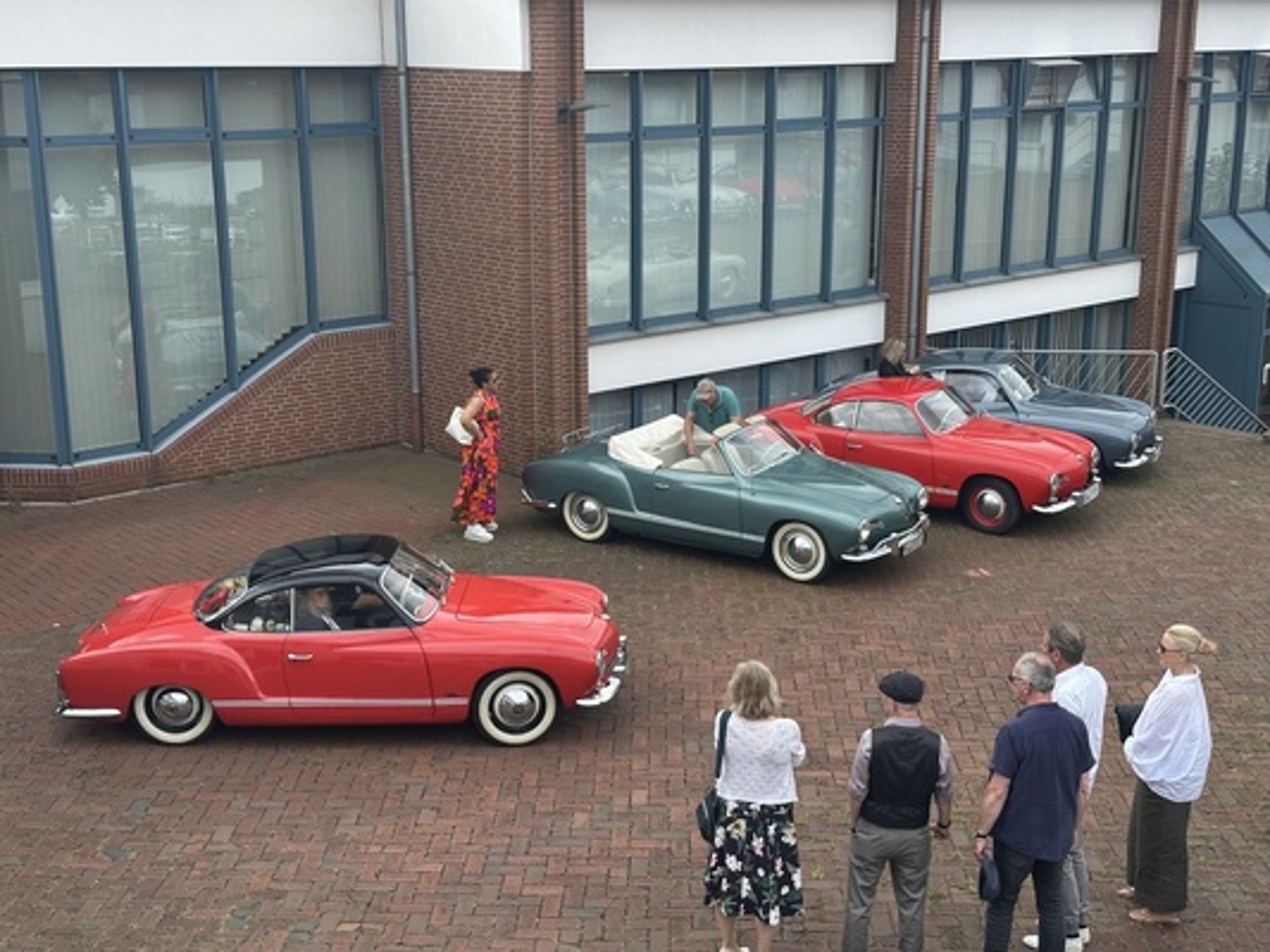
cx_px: 635
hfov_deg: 39.6
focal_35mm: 48
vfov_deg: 30.3
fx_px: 1761
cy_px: 476
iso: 64
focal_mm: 6.86
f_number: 1.78
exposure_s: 1/1613
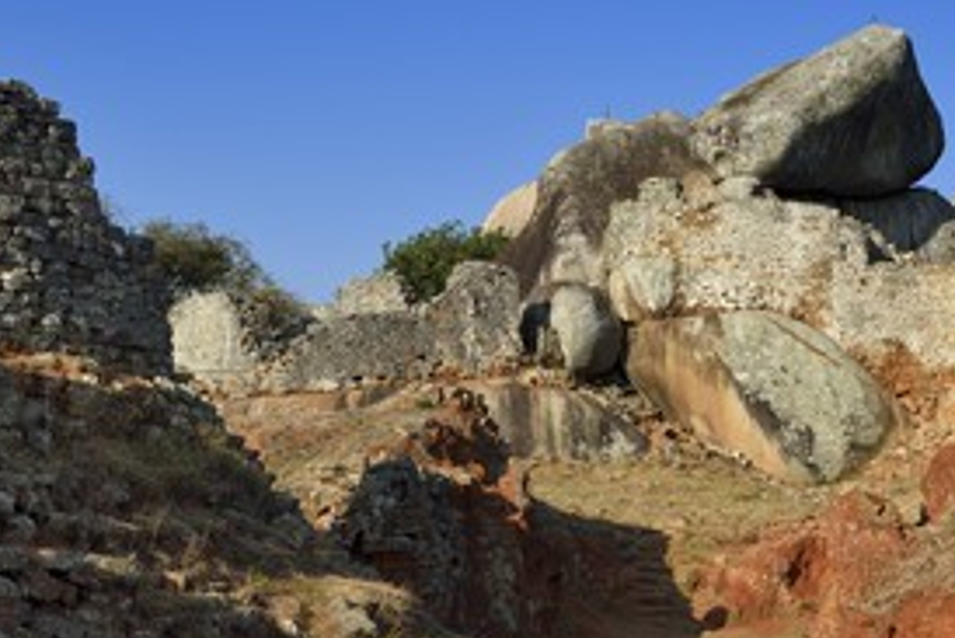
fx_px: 1300
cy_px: 307
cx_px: 523
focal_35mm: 49
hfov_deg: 40.3
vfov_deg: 27.6
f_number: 13
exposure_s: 1/160
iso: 200
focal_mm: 32
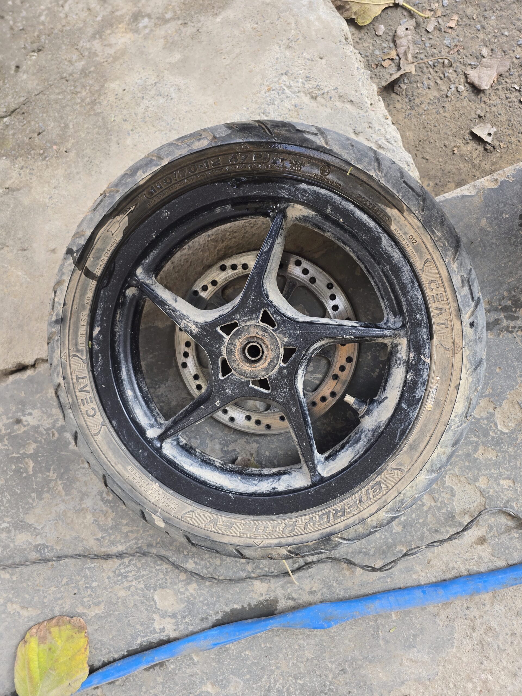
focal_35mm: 23
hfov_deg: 58.9
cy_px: 348
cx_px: 261
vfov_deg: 73.9
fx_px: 462
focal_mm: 6.3
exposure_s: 1/180
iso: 64
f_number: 1.7
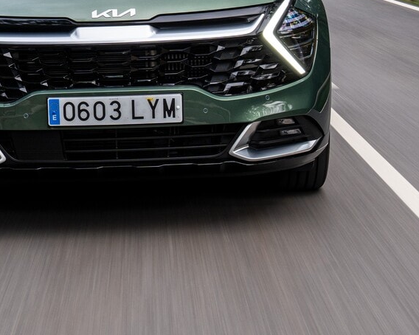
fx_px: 1140
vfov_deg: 16.6
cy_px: 77
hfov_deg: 20.7
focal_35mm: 92
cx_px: 105
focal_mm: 29
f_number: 11
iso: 250
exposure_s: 1/20
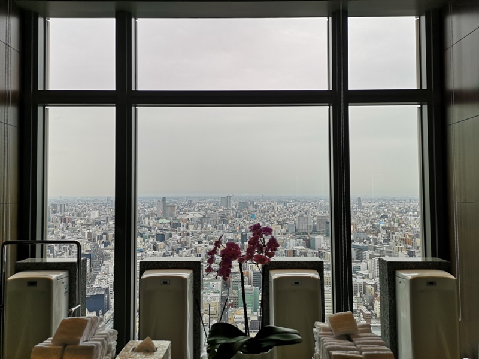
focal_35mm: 27
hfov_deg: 65.3
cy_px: 180
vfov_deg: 51.4
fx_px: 374
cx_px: 240
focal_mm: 3.95
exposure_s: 1/1006
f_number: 1.8
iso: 50
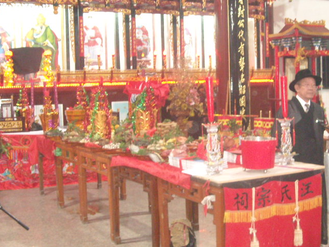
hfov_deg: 34.2
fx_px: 532
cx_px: 204
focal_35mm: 56
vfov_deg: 26.1
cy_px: 138
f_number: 2.8
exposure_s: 1/8
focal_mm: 5.7
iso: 590
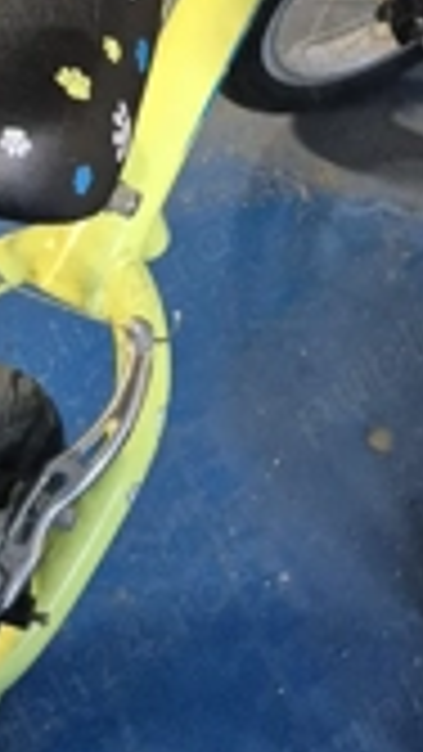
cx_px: 176
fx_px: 1196
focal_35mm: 60
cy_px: 32
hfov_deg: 20.0
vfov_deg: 32.6
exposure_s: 1/100
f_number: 1.8
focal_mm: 5.4
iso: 1600
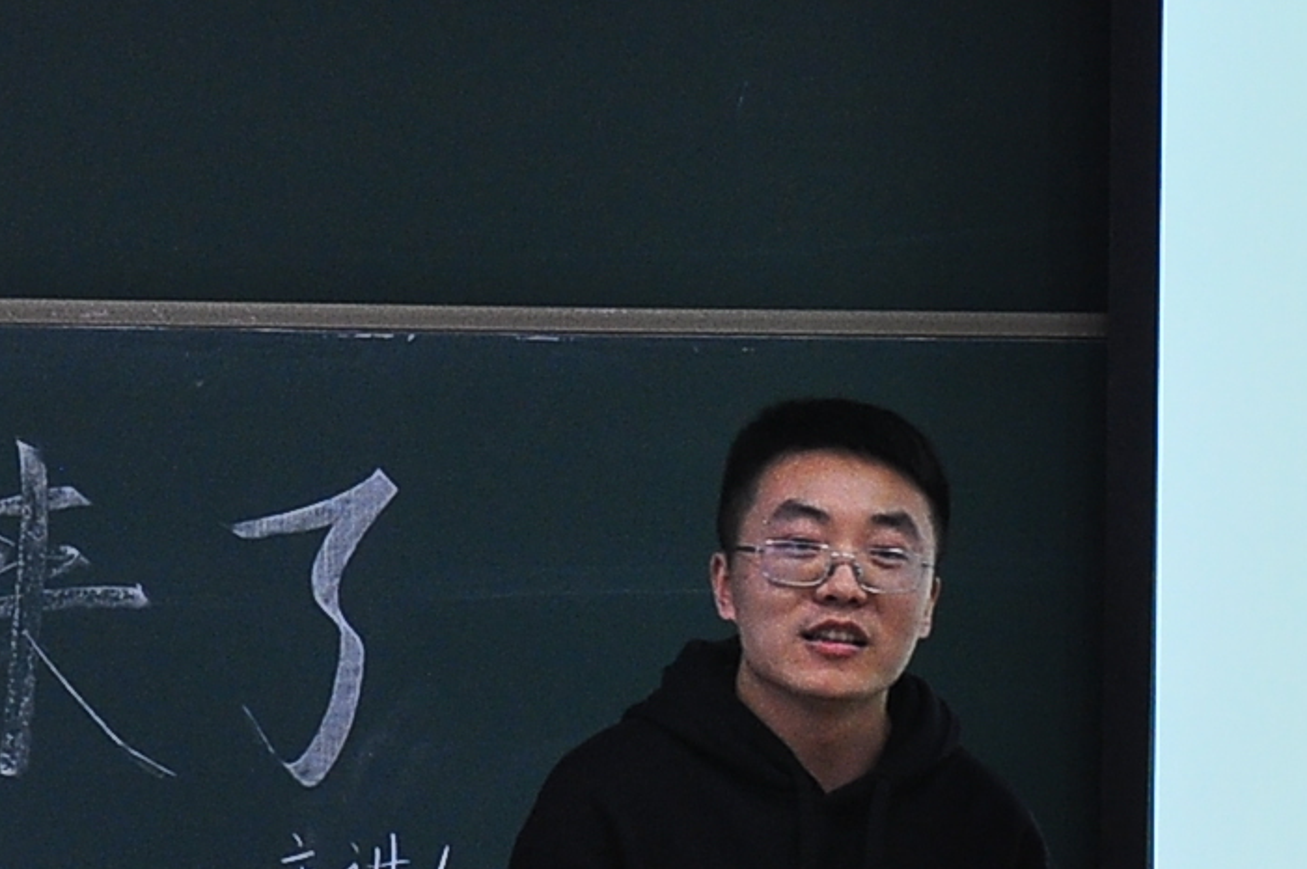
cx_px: 1063
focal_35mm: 234
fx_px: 8487
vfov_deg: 5.9
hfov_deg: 8.8
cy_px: 528
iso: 400
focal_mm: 34
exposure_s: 1/20
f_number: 5
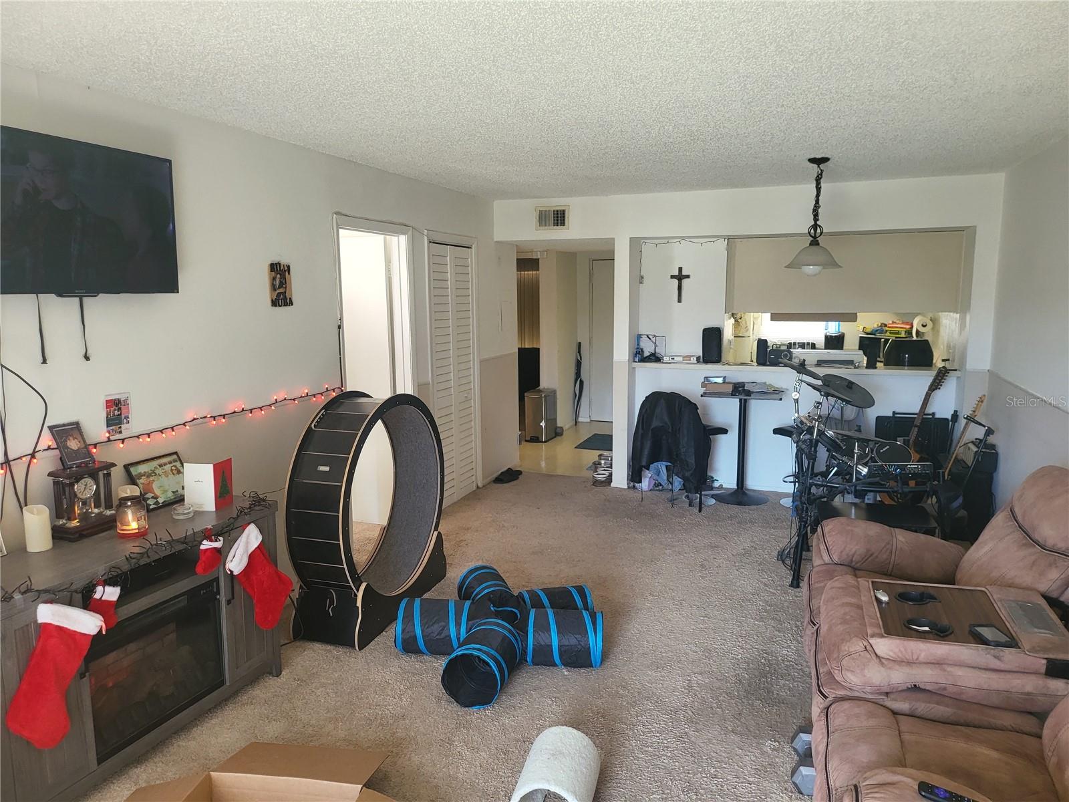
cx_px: 534
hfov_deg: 71.6
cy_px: 401
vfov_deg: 56.8
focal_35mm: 24
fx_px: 741
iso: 250
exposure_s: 1/120
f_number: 1.8
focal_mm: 5
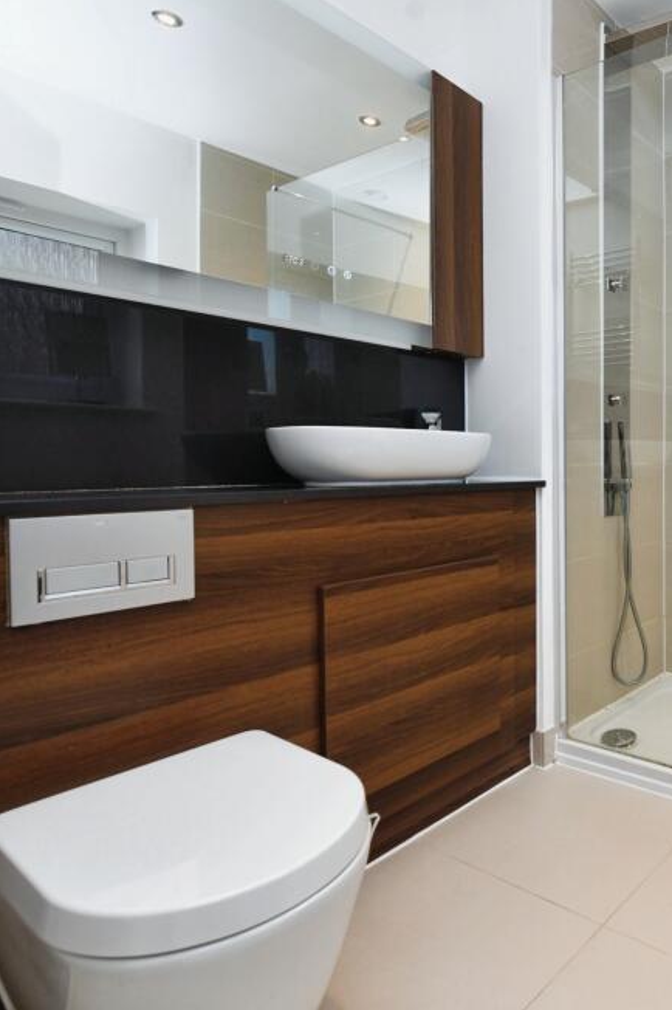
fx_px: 617
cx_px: 641
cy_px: 500
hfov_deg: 49.0
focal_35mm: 22
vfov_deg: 78.6
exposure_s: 1/60
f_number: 6.3
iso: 800
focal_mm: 14
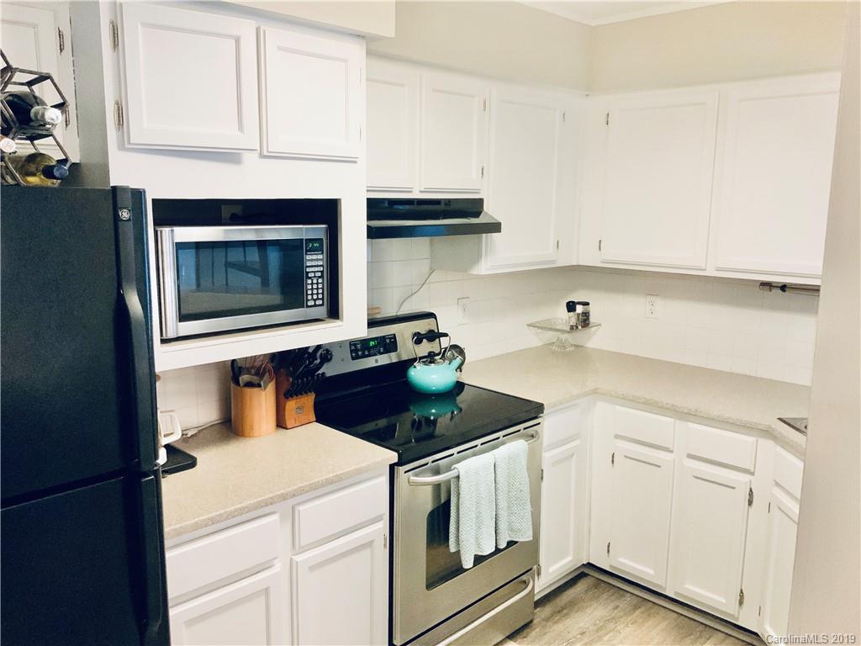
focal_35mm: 29
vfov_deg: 48.2
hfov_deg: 61.7
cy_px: 323
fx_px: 721
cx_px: 430
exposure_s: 1/40
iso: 250
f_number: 1.8
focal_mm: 3
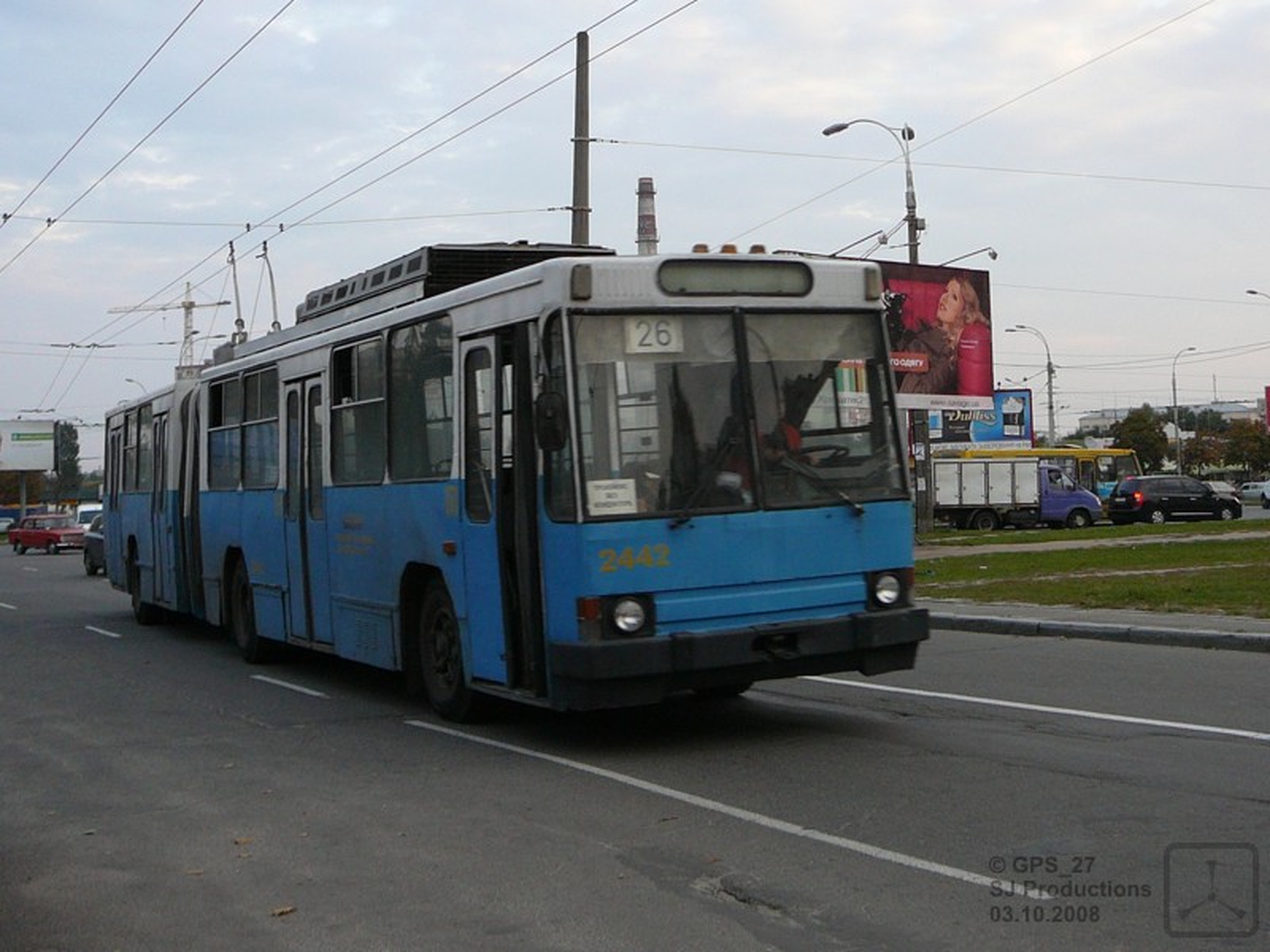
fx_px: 1284
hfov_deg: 52.6
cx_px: 635
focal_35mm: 35
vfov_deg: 40.7
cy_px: 476
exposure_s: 1/125
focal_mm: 5.2
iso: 100
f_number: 2.8
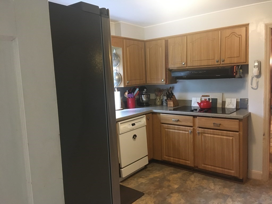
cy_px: 102
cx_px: 136
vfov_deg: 48.2
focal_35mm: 29
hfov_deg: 61.7
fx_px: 228
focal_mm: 4.15
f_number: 2.2
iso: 250
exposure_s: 1/15
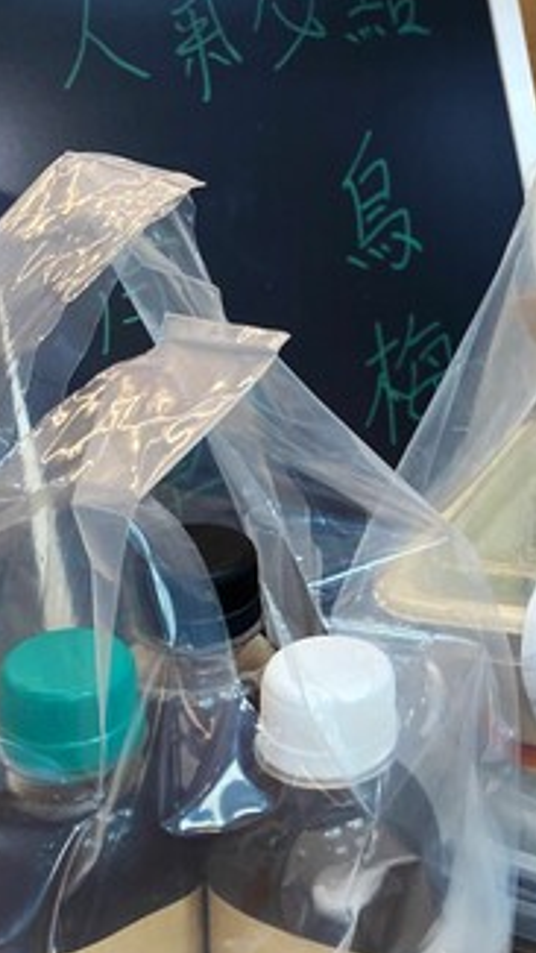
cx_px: 581
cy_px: 443
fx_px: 1868
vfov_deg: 28.6
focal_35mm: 74
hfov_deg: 15.9
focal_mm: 4.25
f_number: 1.8
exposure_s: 1/60
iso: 80
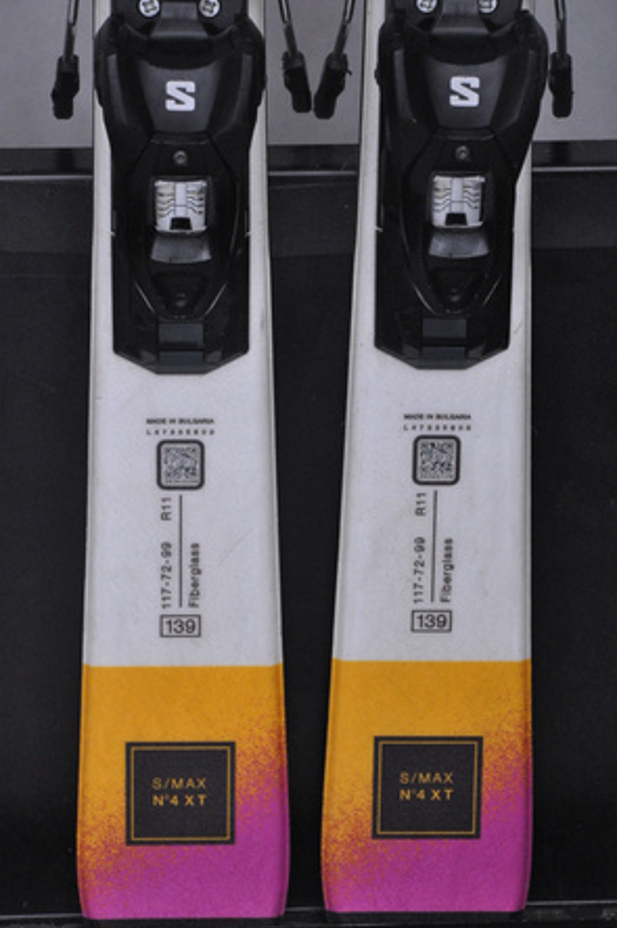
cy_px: 466
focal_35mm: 160
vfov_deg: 12.9
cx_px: 311
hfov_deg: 8.6
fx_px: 4110
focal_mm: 105
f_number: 9.5
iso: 3200
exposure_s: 1/125
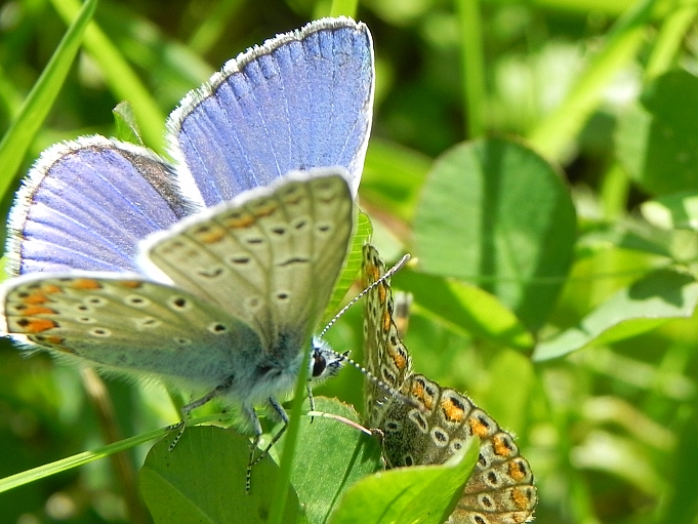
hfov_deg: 11.2
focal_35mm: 176
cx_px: 368
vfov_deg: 8.4
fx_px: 3550
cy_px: 334
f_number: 4
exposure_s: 1/458
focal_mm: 20.8
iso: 160
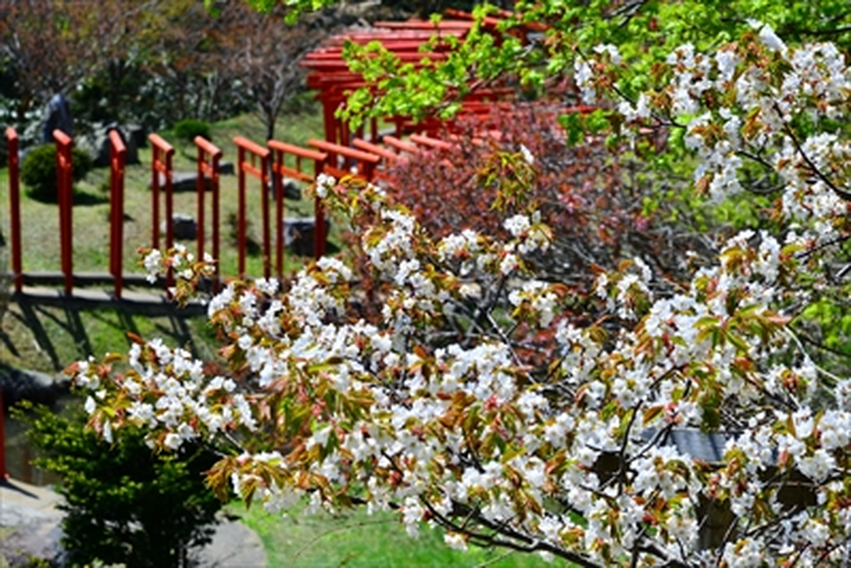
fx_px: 2838
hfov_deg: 17.1
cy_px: 284
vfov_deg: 11.4
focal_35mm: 120
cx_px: 426
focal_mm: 120
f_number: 11
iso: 400
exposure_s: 1/500
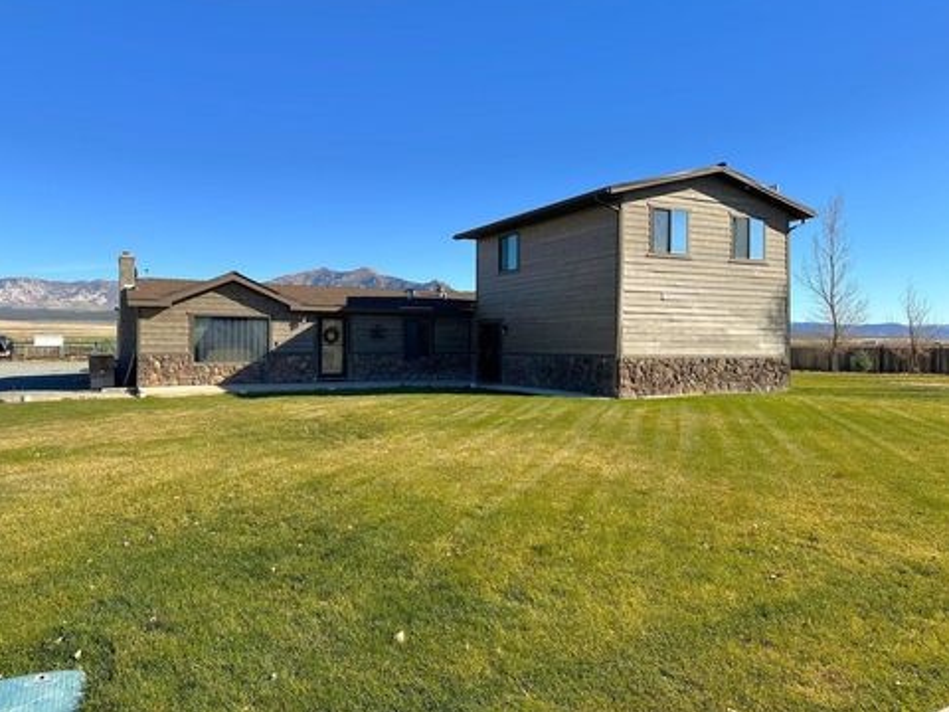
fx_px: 685
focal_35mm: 25
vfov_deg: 54.9
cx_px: 459
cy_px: 345
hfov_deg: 69.4
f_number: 1.78
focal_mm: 6.86
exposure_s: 1/3247
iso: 80
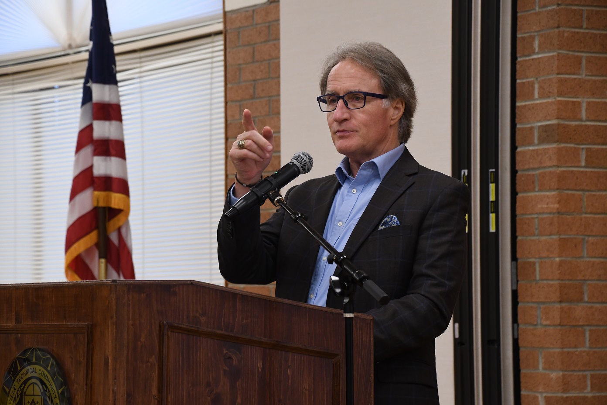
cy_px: 202
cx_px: 304
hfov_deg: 16.1
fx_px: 2150
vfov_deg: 10.8
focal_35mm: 128
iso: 2000
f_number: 6.3
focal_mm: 85
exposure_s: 1/60
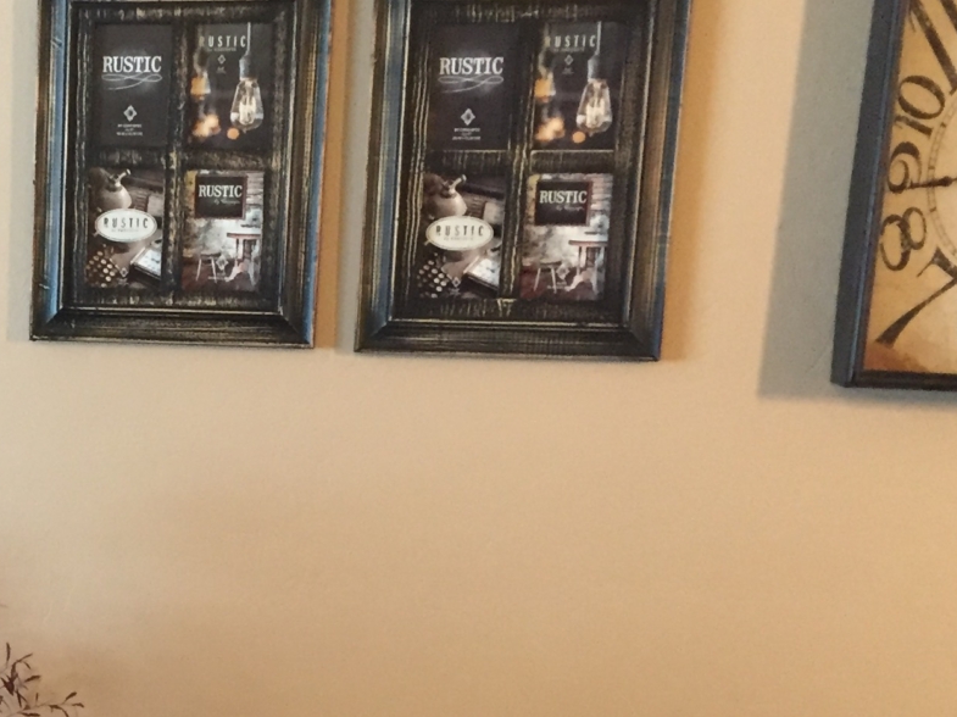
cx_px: -84
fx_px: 2100
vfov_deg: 19.1
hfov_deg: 24.1
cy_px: 621
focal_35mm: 76
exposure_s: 1/15
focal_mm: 4.15
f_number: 2.2
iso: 250
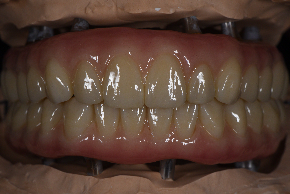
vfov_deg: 13.1
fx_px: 846
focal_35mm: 105
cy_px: 97
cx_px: 145
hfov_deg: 19.4
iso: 200
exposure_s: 1/160
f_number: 36
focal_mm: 105
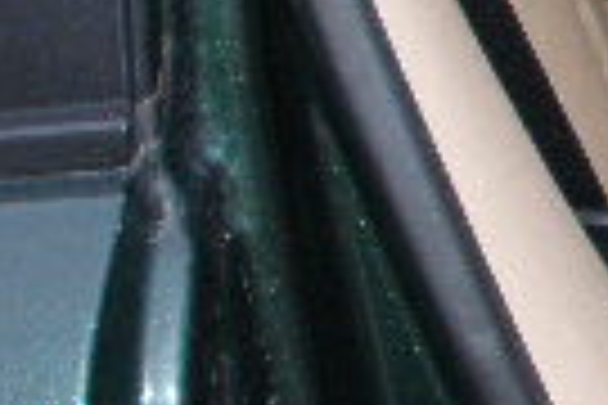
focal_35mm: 177
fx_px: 2989
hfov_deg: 10.3
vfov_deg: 7.7
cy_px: -144
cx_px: 1396
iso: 160
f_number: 3.5
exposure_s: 1/30
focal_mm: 6.3
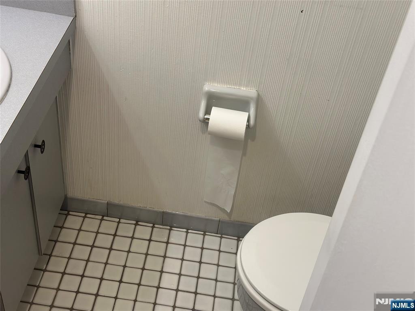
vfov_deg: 30.3
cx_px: 208
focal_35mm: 48
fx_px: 575
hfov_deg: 39.7
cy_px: 156
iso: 125
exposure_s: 1/60
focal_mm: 6.86
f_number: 1.78
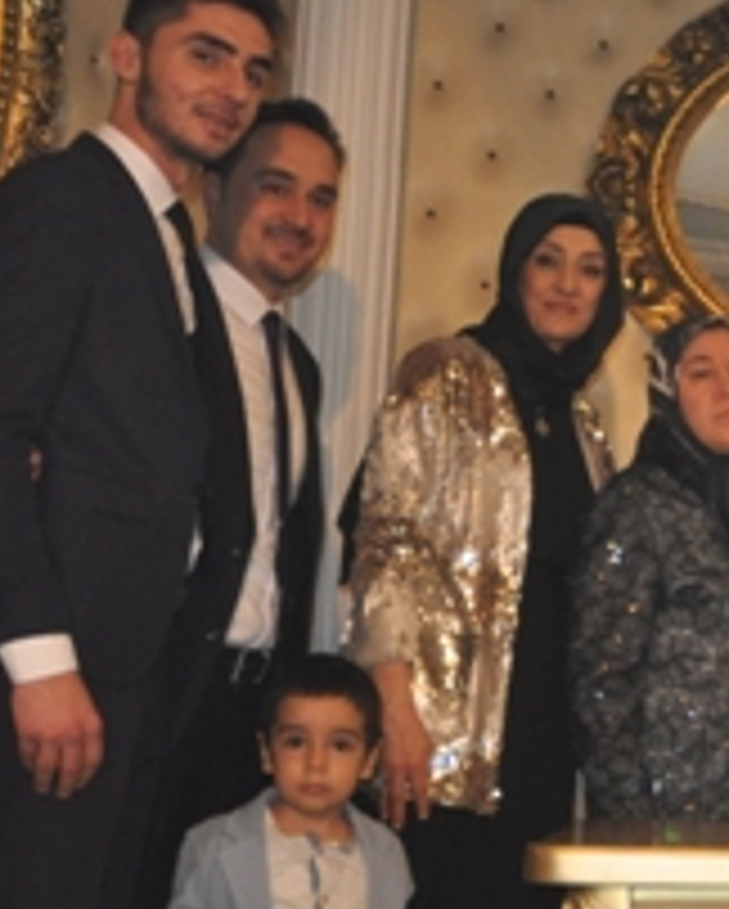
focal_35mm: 80
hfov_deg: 16.5
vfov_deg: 23.8
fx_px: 2154
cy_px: 461
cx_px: 1256
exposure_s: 1/60
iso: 800
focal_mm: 18
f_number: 3.5
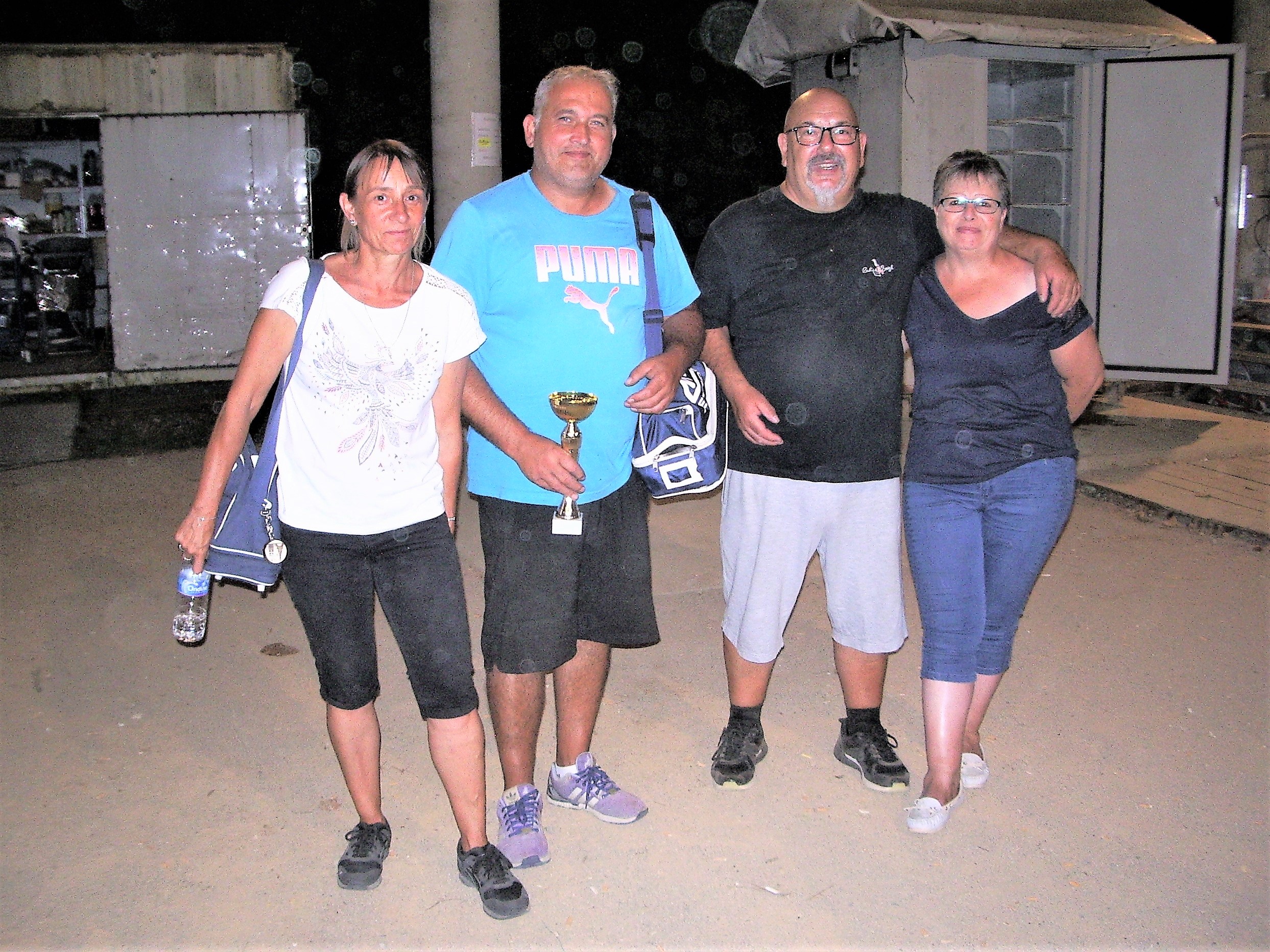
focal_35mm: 35
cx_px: 635
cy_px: 476
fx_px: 1284
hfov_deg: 52.6
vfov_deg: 40.7
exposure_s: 1/40
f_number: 2.6
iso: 200
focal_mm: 5.8
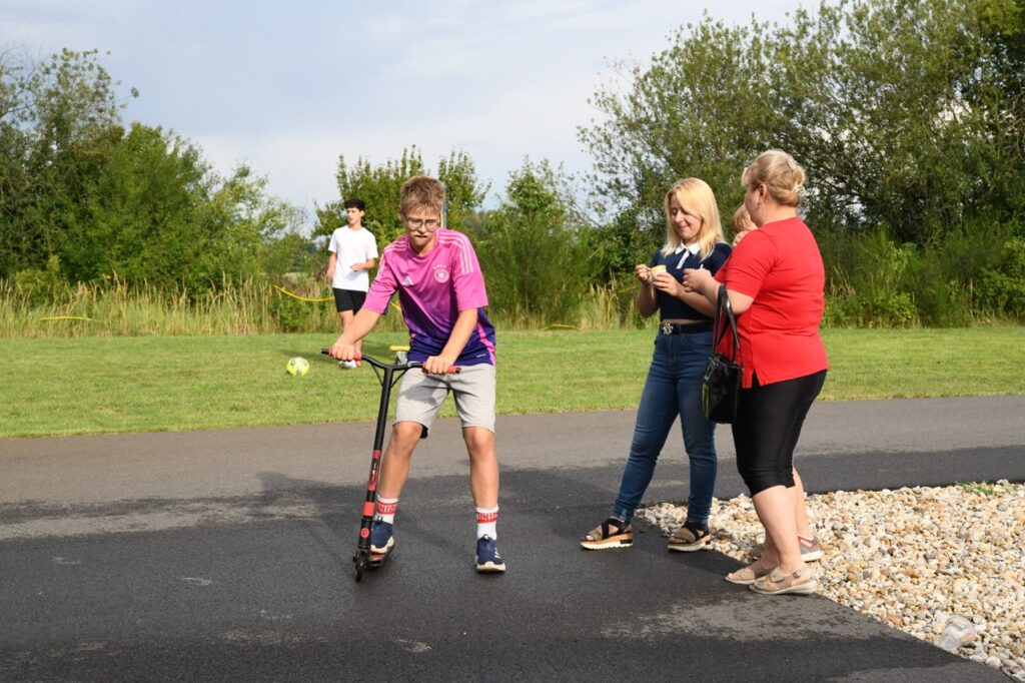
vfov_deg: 21.9
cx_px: 512
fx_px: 1765
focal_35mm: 62
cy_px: 342
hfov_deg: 32.4
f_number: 9
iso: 1250
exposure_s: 1/1000
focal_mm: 62
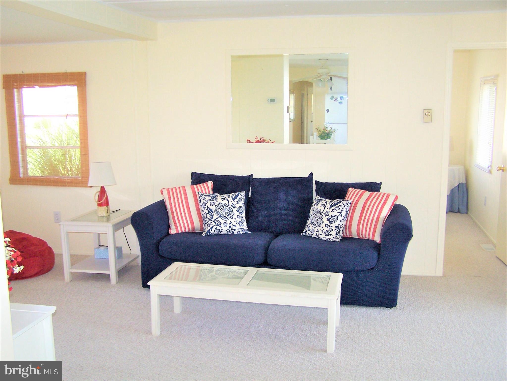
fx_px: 557
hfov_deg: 49.0
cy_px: 190
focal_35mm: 38
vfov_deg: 37.7
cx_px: 254
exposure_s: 1/60
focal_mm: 6.3
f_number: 2.8
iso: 140
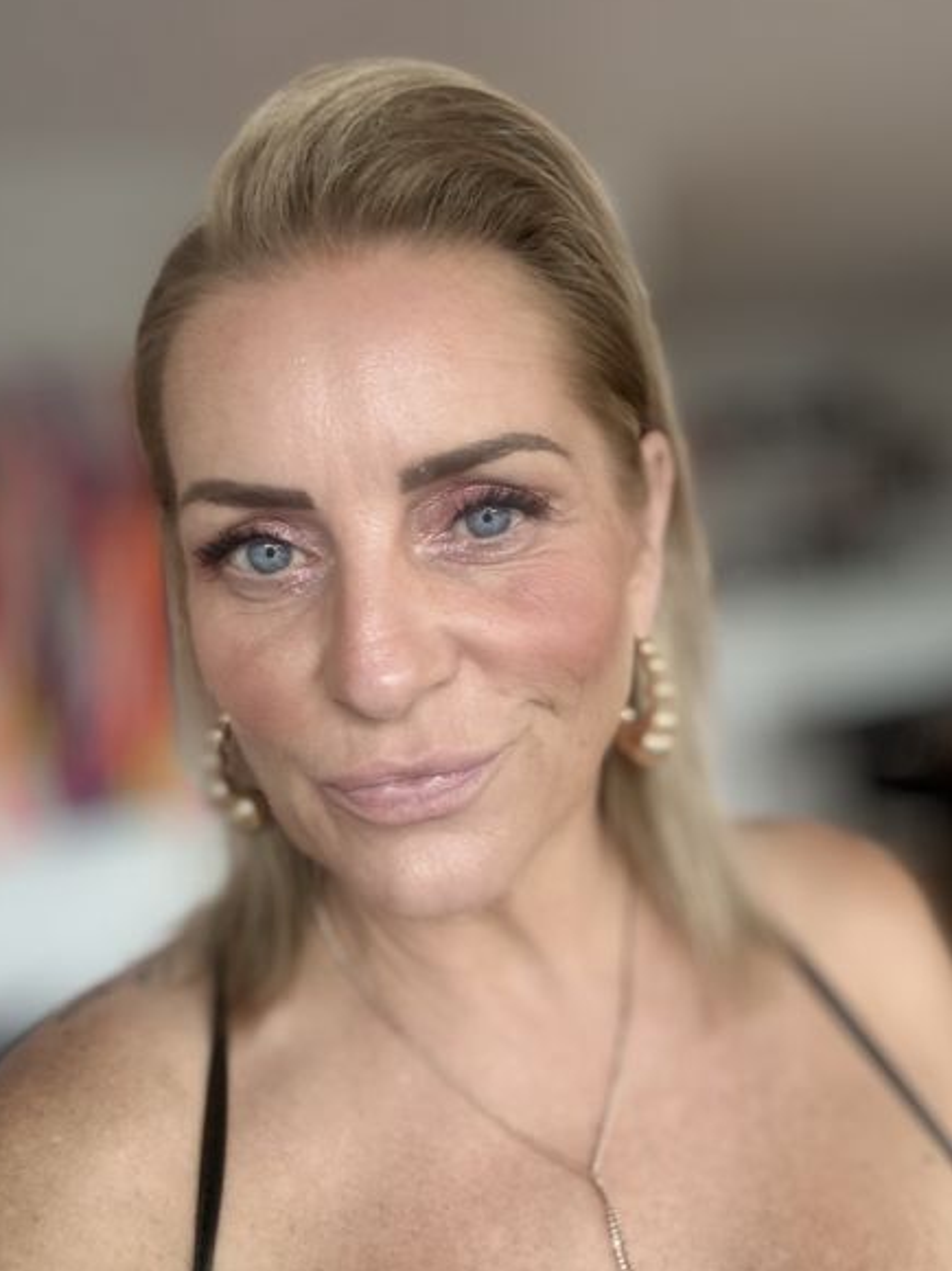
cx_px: 466
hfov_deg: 45.4
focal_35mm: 31
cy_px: 641
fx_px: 1138
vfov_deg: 58.4
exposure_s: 1/60
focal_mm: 2.69
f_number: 1.9
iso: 125
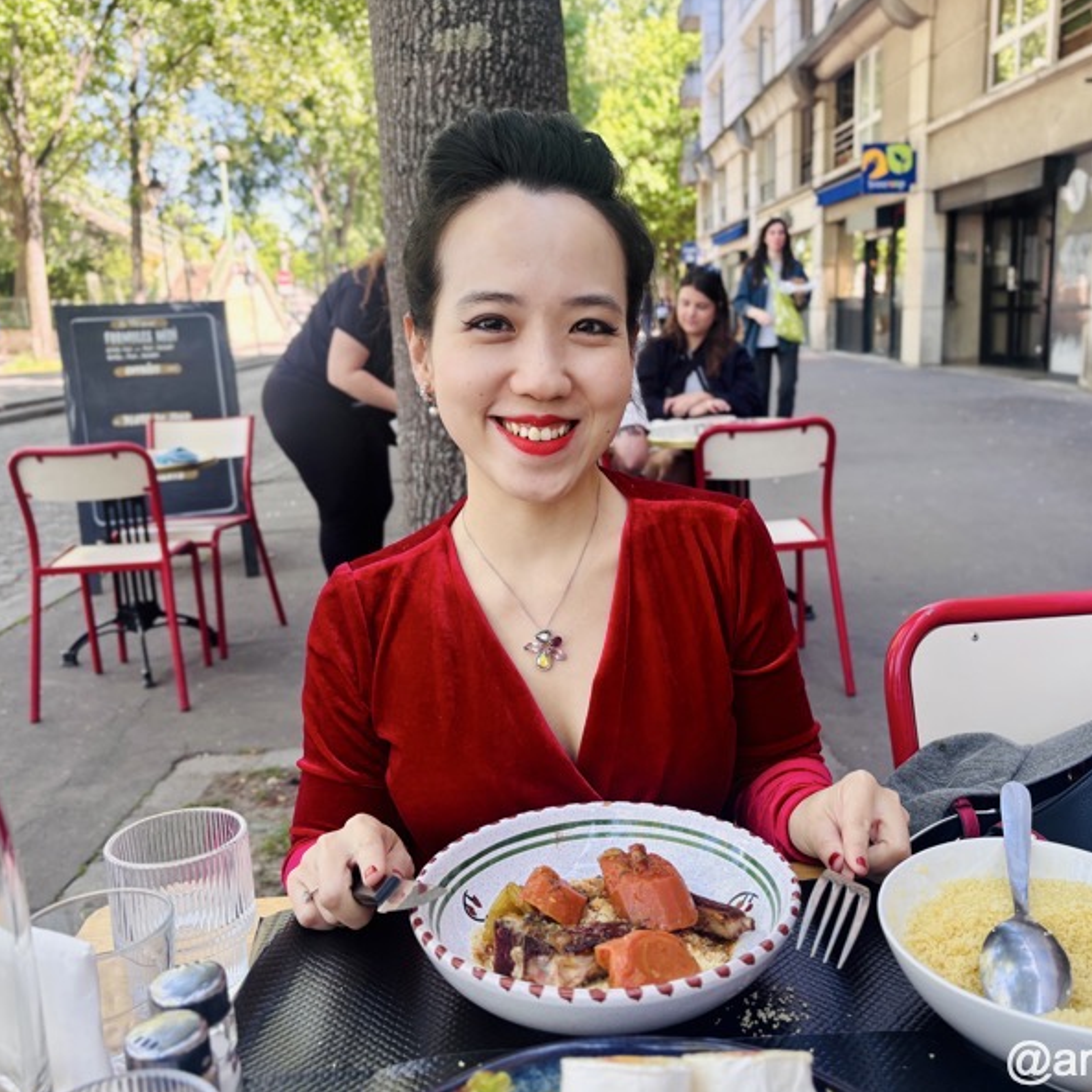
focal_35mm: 31
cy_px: 547
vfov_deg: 52.5
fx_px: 1106
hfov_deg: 52.3
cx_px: 633
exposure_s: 1/161
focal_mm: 5.96
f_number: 1.6
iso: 64
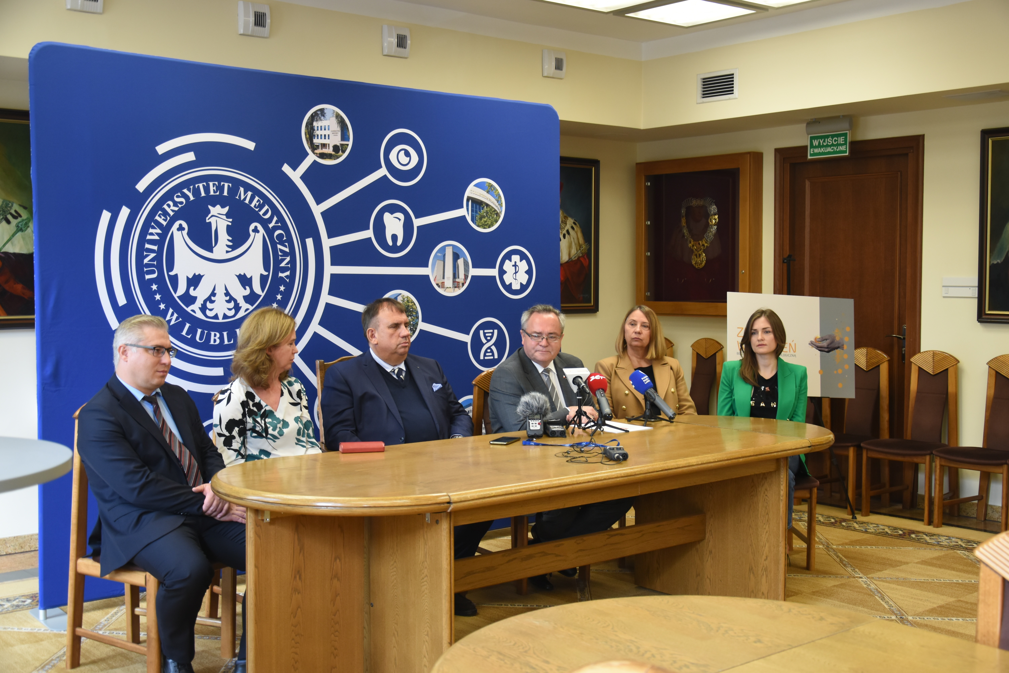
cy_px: 336
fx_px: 1177
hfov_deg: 46.4
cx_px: 504
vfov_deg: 31.9
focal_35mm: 42
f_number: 4
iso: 500
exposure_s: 1/90
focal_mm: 28
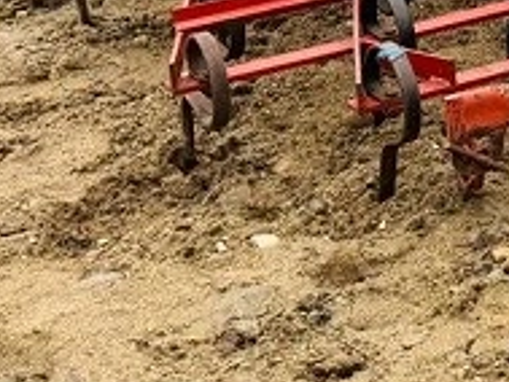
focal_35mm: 127
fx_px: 1869
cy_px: -97
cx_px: 1056
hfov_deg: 13.2
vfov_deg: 11.4
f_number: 1.78
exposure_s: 1/700
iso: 80
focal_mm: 6.76
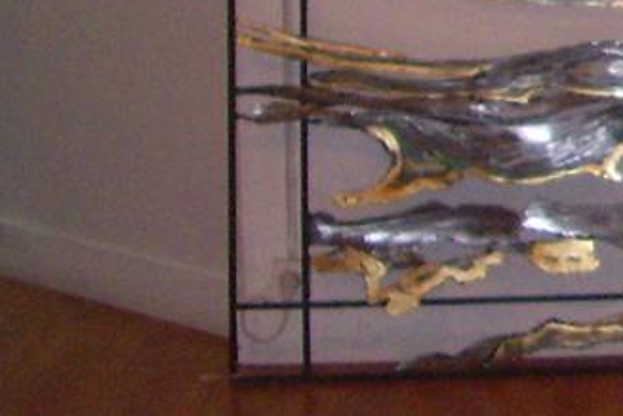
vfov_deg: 7.4
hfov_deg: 10.4
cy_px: -464
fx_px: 3080
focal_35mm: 178
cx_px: 1366
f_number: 2.6
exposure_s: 1/40
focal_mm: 5.8
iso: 160
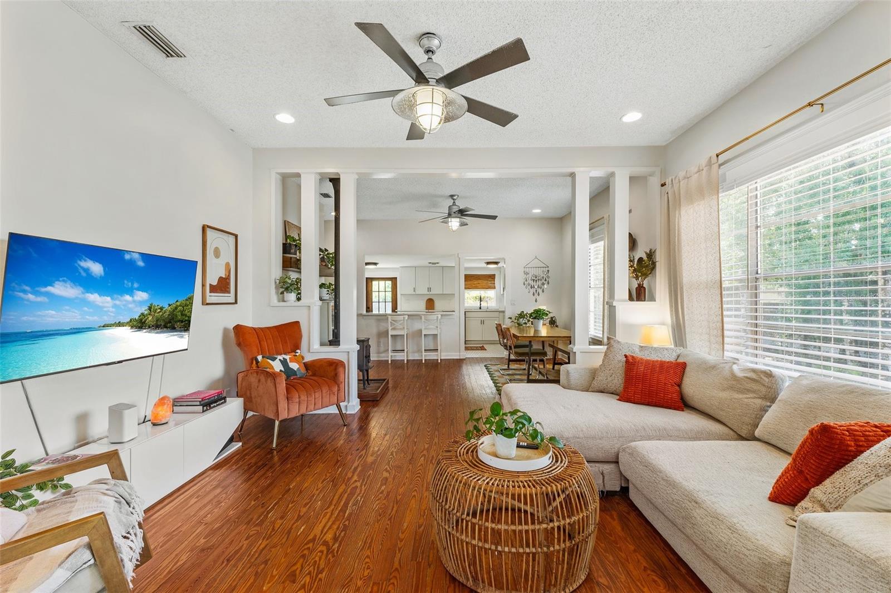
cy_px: 296
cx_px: 446
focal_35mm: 15
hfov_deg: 100.4
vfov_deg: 77.3
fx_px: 371
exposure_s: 1/3
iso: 160
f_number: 8
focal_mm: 10
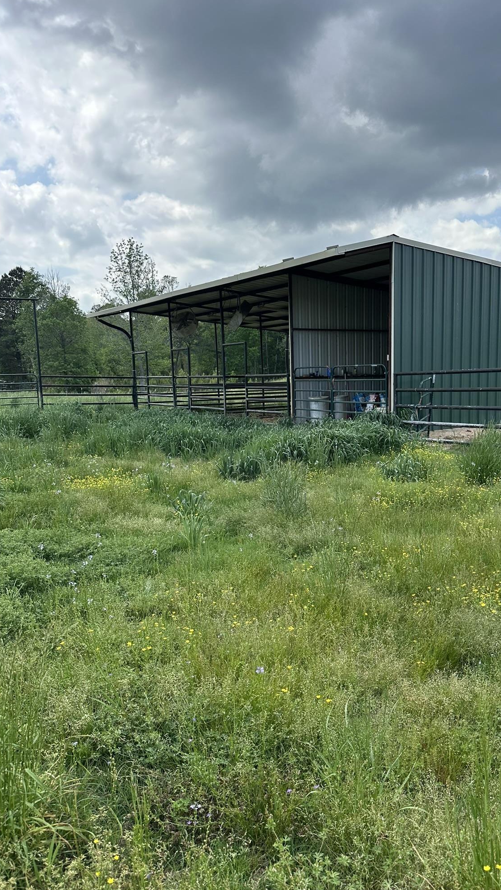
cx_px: 303
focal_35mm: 27
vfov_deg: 69.8
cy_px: 456
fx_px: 637
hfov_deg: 42.7
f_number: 1.78
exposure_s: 1/2353
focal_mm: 6.86
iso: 80
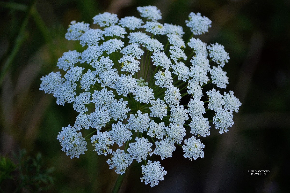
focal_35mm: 278
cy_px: 96
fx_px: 2233
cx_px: 145
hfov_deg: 7.4
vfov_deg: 4.9
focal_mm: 185
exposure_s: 1/200
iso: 400
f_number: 5
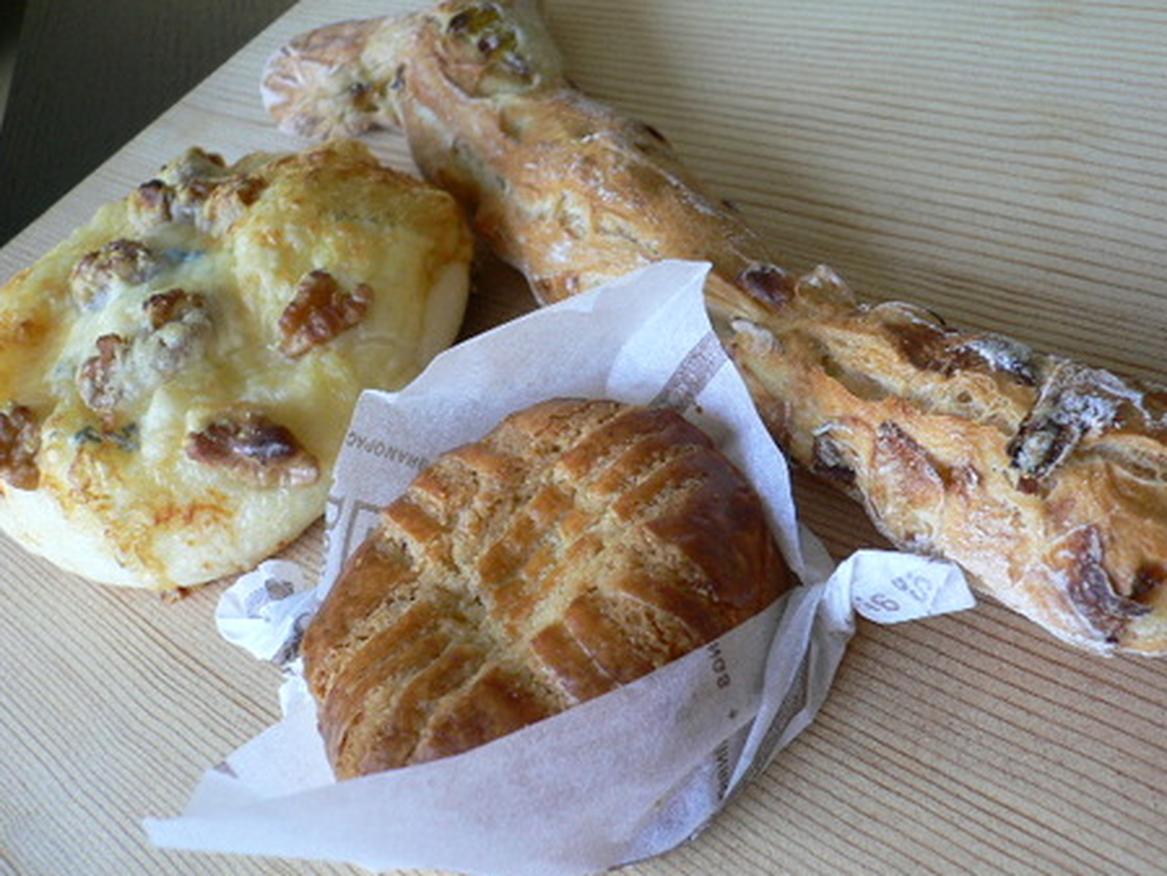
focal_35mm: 39
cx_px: 626
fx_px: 1315
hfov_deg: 47.8
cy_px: 420
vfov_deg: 36.8
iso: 100
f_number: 2.8
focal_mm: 5.8
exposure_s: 1/25
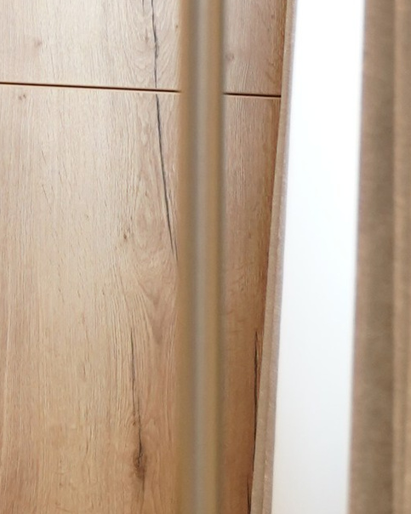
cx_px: -664
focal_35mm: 167
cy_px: -225
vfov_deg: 11.2
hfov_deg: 8.3
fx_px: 2540
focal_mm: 28
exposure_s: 1/125
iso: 1600
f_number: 2.8
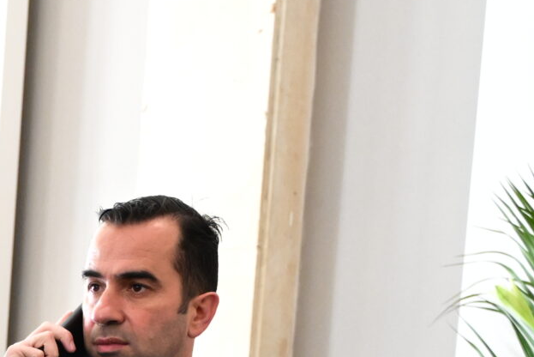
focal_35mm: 115
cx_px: -425
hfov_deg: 15.3
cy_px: 582
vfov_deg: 11.3
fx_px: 1707
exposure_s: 1/250
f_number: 3.2
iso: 5000
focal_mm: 28
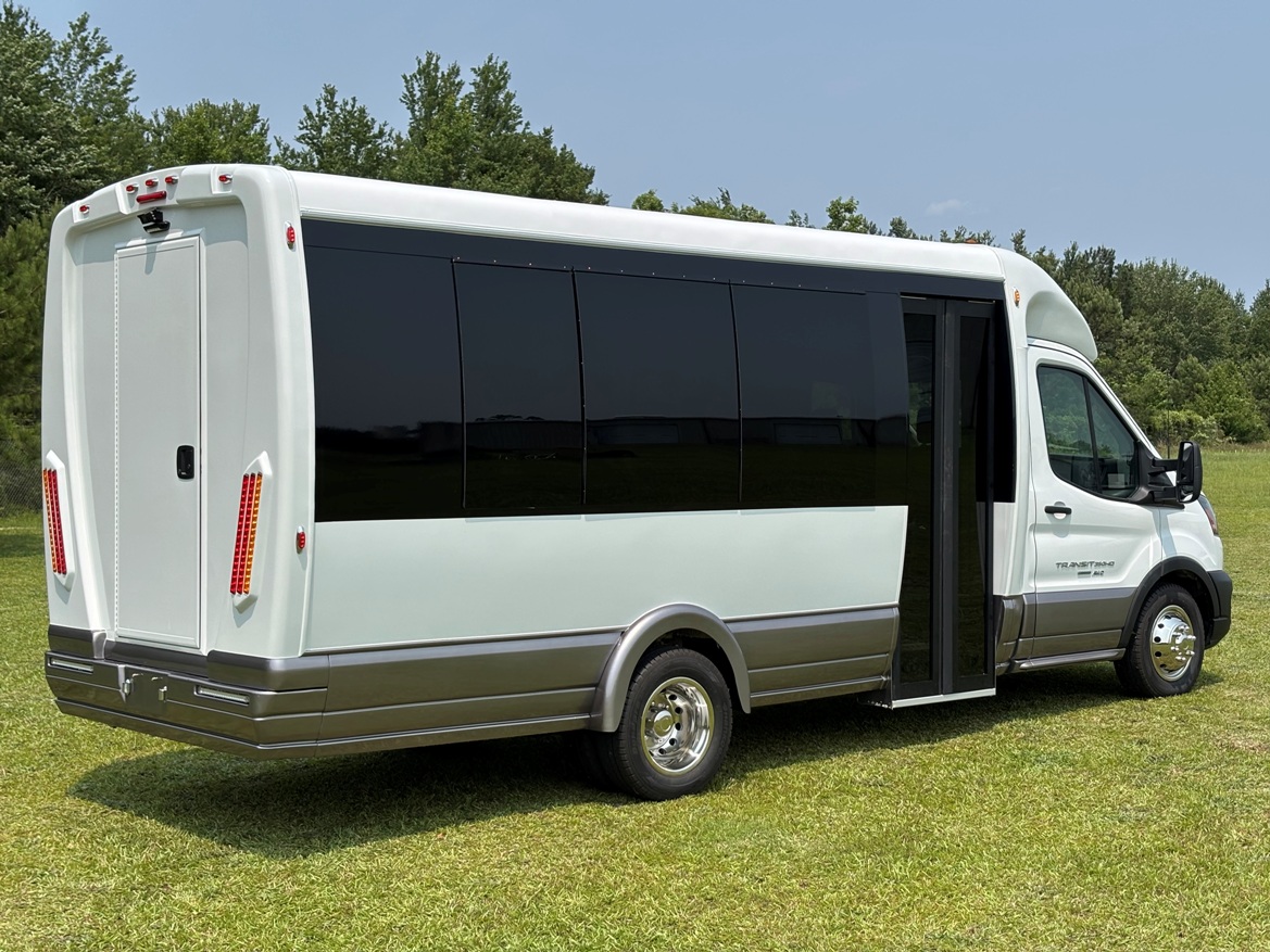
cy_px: 476
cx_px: 635
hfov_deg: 36.8
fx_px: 1908
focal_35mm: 52
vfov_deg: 28.0
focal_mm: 5.96
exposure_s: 1/3021
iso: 40
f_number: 1.6
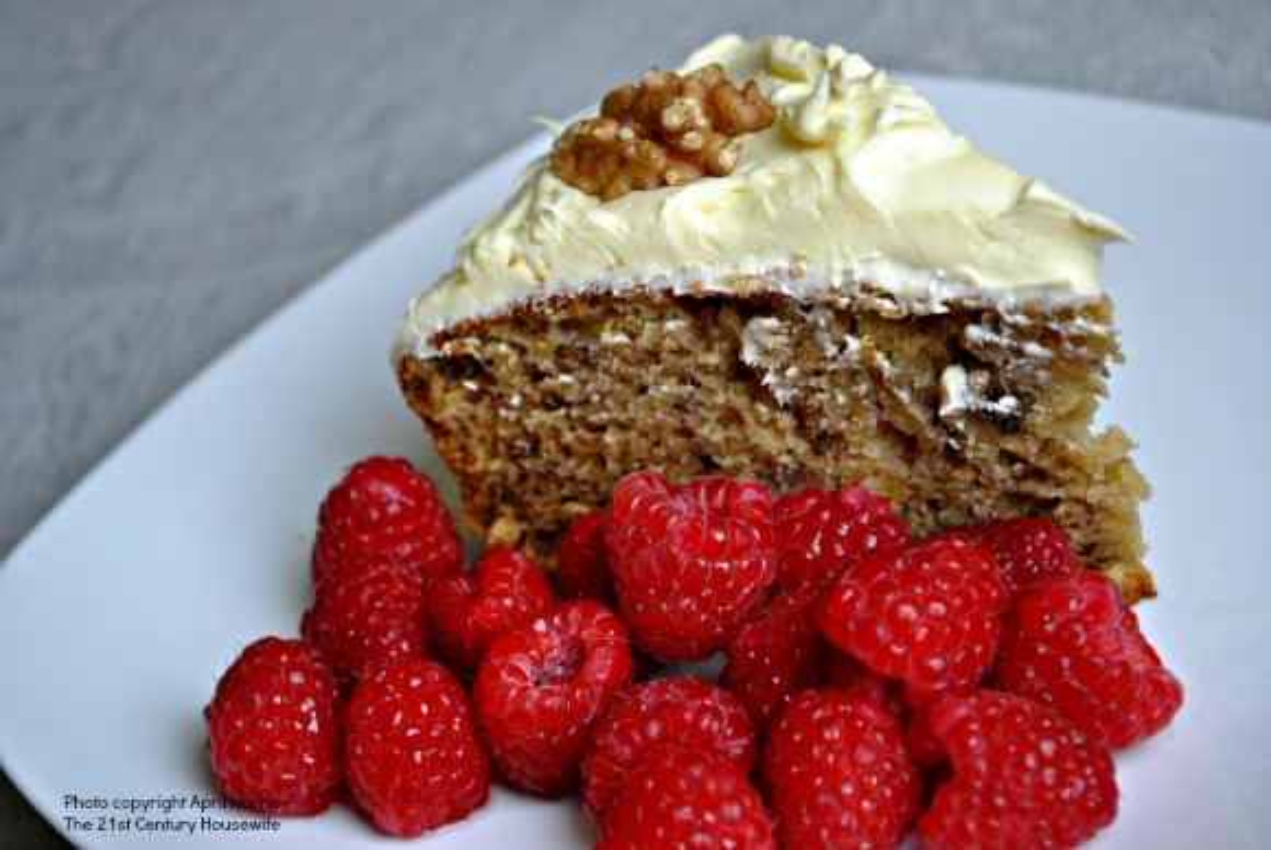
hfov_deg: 24.6
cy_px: 425
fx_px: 2916
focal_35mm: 82
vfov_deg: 16.6
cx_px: 636
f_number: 5.6
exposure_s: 1/30
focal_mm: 55
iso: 400
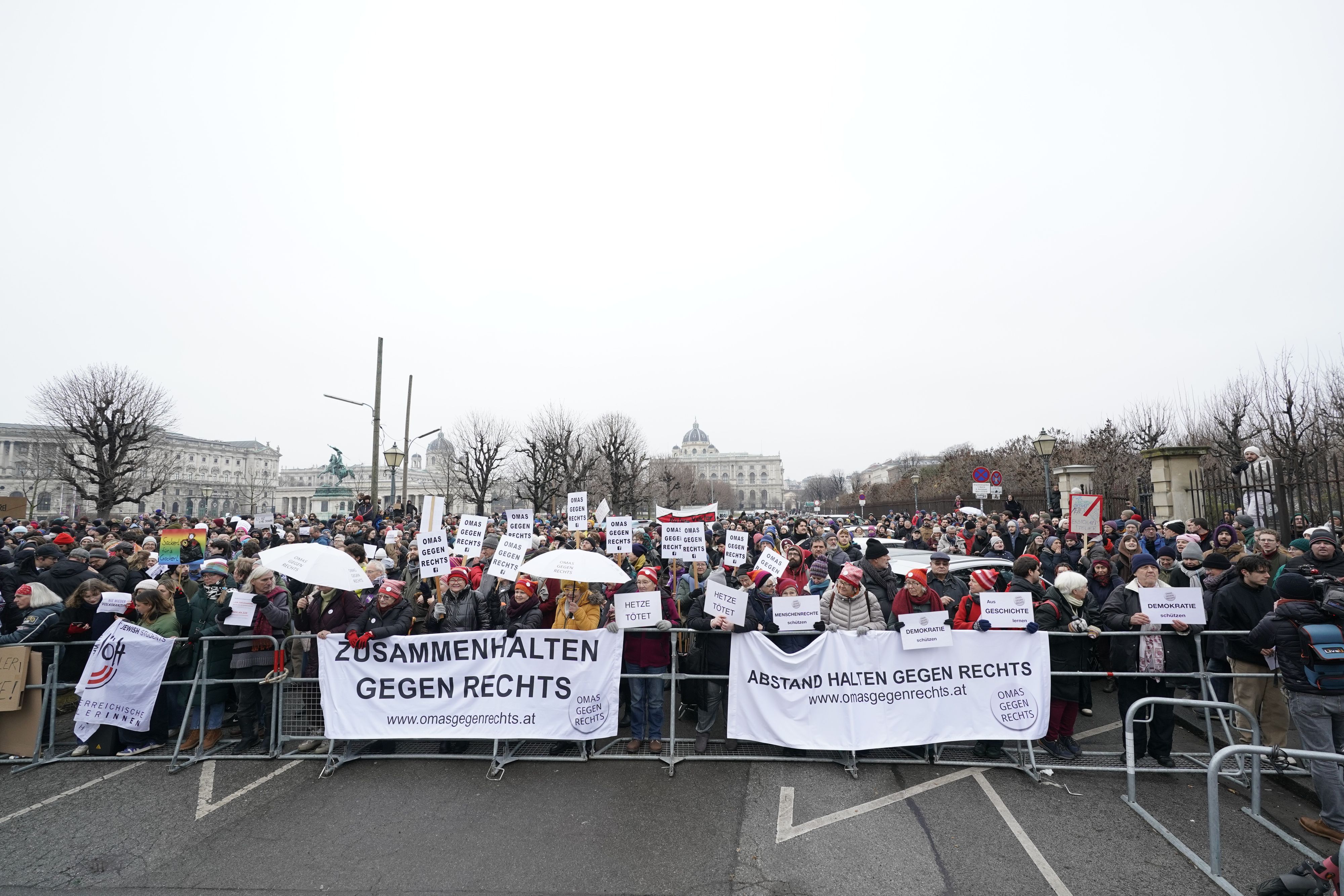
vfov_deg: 73.7
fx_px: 597
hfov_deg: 96.7
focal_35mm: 16
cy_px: 448
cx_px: 672
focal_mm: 16
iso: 800
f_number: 5.6
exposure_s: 1/250
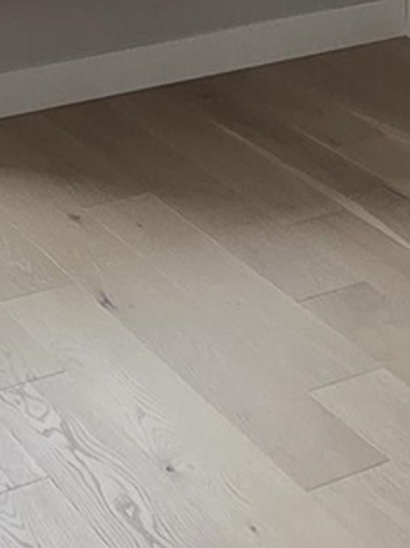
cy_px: -373
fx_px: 1565
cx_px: 197
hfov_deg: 14.9
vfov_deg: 17.1
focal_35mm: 99
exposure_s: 1/120
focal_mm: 2.2
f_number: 2.2
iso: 64
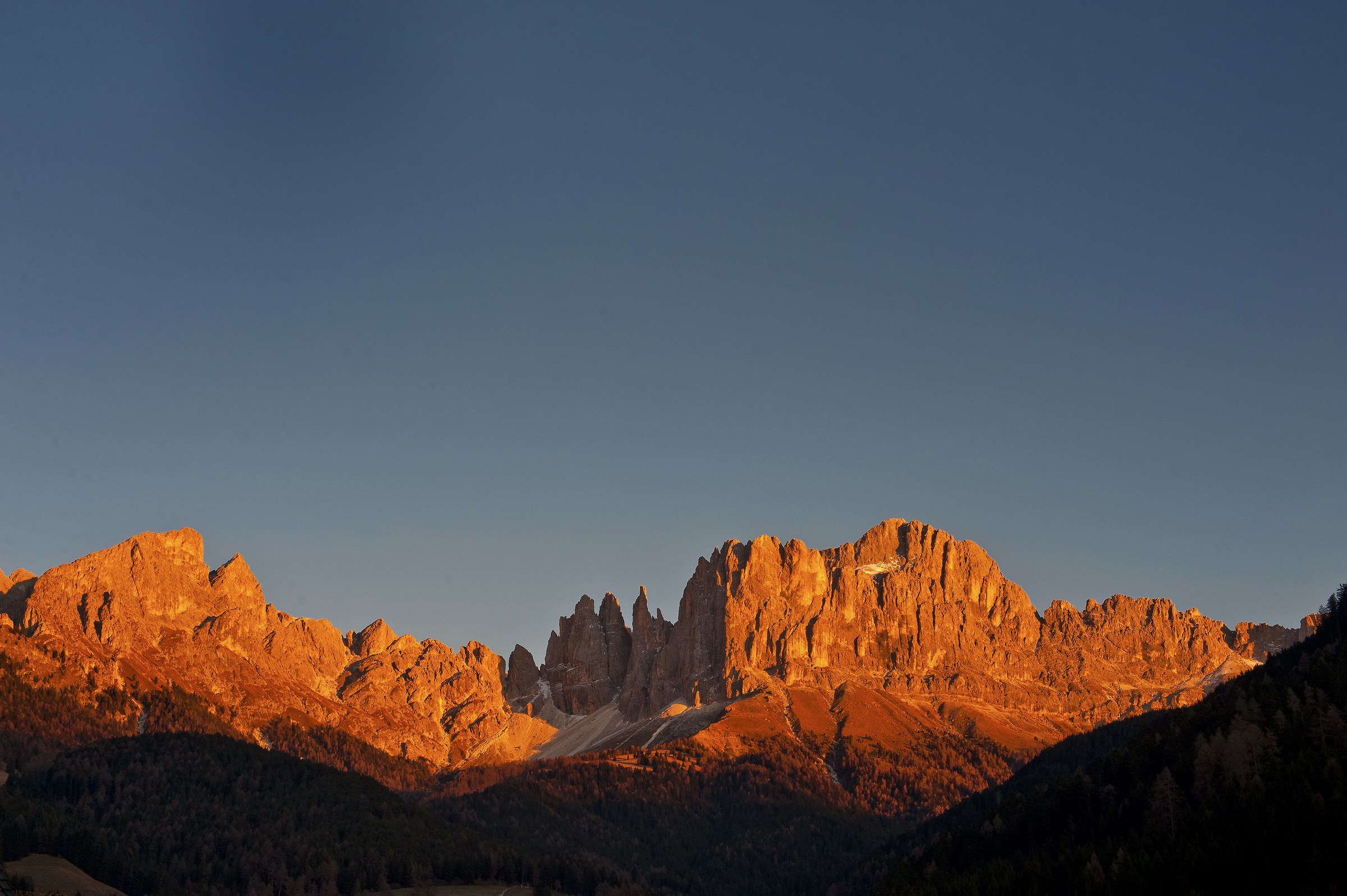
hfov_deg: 39.6
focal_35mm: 50
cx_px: 674
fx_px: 1869
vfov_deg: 26.9
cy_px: 448
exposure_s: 1/80
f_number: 11
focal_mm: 50
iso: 800
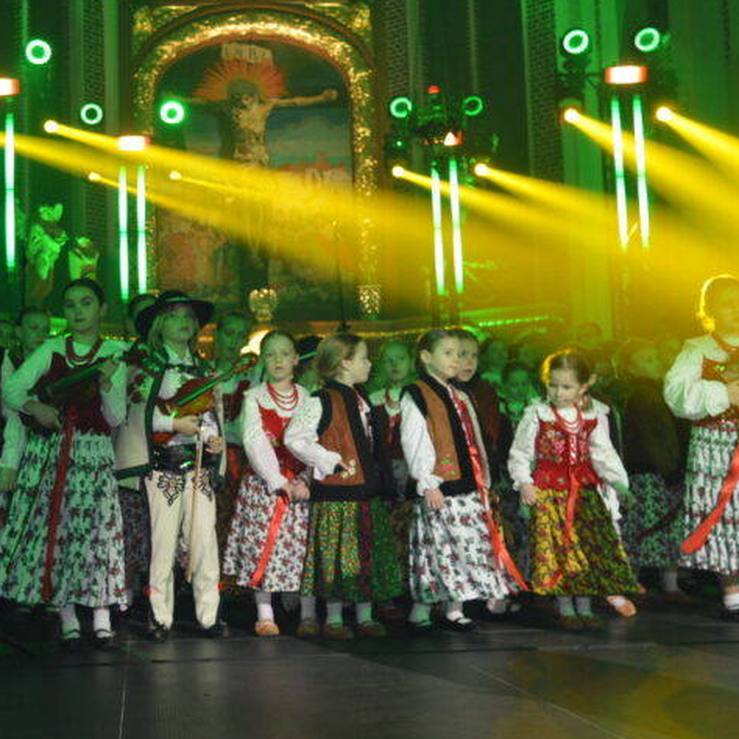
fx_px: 1328
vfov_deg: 31.1
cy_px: 375
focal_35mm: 55
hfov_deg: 30.4
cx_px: 154
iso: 400
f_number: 4
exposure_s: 1/125
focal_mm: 20
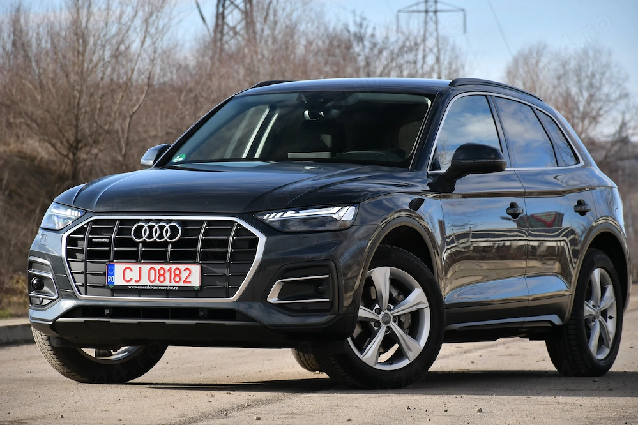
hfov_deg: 9.8
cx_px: 319
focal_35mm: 210
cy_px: 212
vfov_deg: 6.5
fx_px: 3721
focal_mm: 140
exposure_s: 1/200
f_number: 7.1
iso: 125
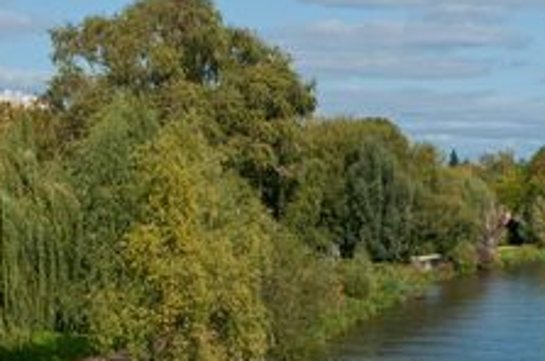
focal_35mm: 94
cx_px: 442
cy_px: 404
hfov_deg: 21.4
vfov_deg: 14.1
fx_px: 1425
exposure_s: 1/400
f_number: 10
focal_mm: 25
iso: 200
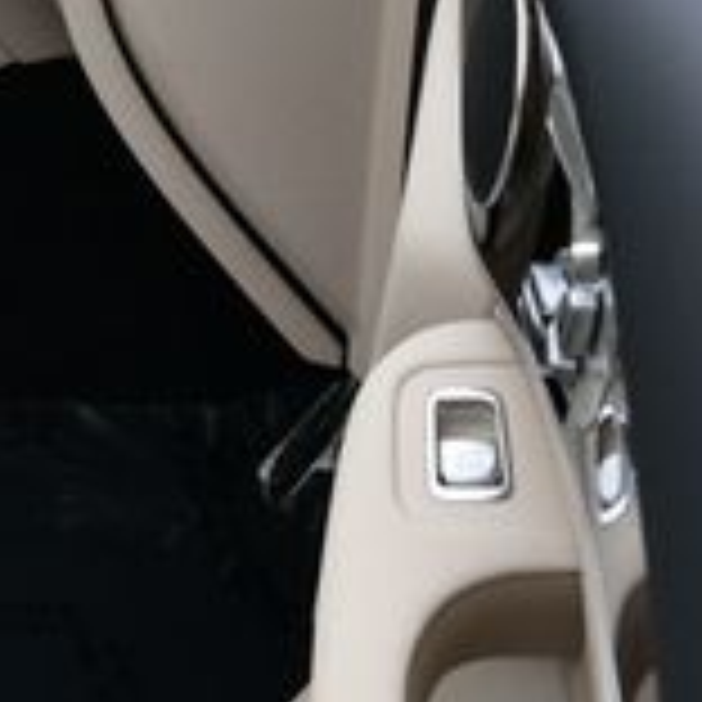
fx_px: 2891
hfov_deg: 12.4
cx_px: -657
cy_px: -126
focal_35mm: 126
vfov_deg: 13.5
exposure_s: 1/250
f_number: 6.3
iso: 200
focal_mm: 18
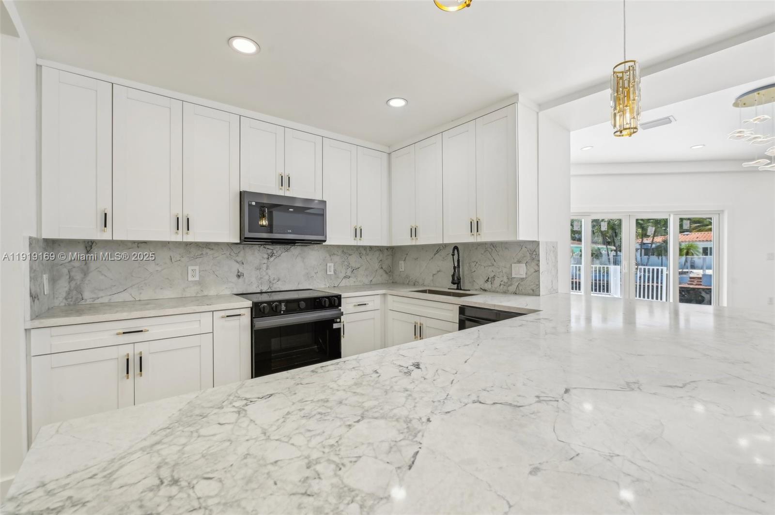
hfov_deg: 100.5
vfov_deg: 77.2
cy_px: 258
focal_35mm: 15
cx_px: 388
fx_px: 323
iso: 100
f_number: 8
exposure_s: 1/50
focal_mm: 15
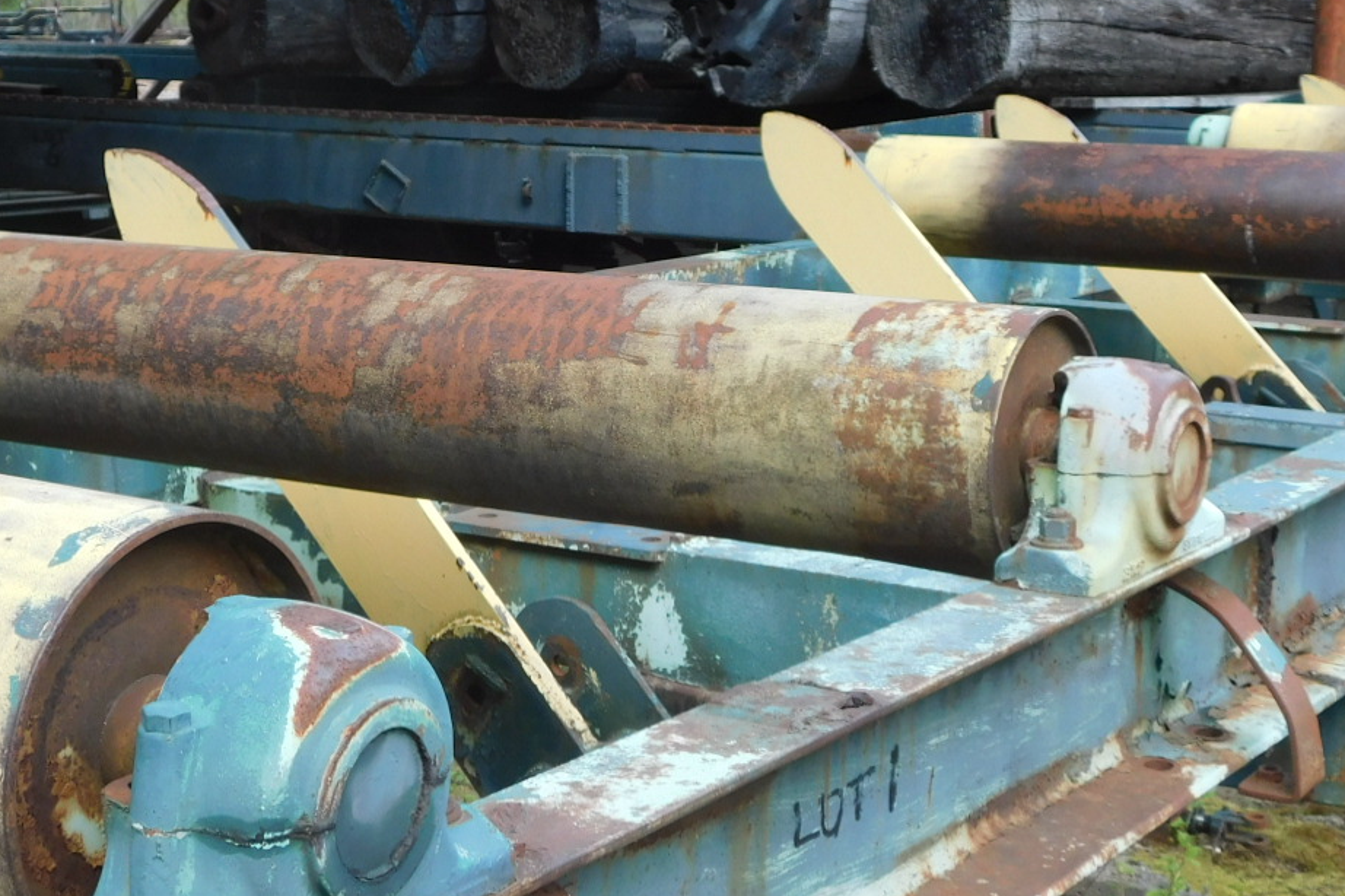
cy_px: 317
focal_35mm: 65
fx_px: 2427
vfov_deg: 20.8
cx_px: 528
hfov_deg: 30.9
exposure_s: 1/160
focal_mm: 6.3
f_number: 3.5
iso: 125
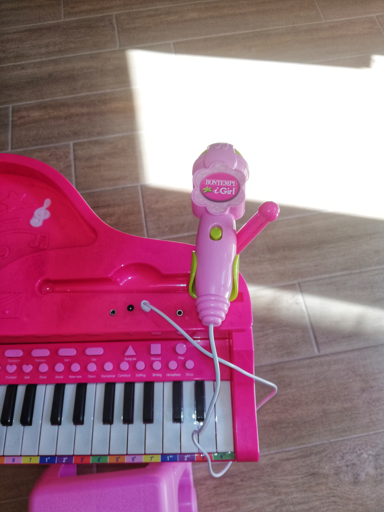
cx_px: 192
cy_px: 256
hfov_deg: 51.4
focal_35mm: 27
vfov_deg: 65.3
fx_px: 399
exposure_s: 1/103
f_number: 2.2
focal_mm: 3.81
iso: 50
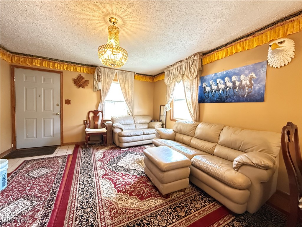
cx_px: 151
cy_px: 114
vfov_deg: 85.7
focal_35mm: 14
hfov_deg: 102.1
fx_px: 122
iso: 1000
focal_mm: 2.22
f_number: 2.2
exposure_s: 1/60
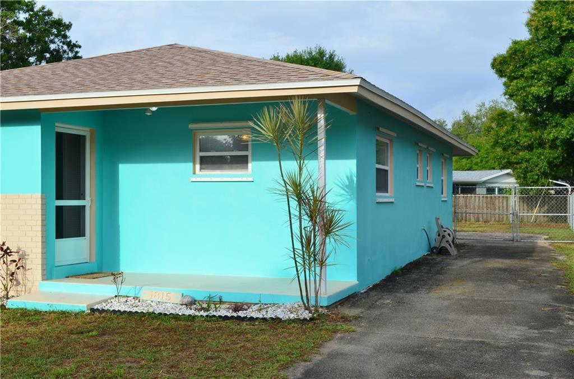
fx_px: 763
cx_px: 287
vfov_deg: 27.9
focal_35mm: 48
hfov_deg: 41.2
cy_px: 190
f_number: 9.5
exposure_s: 1/250
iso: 280
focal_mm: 32
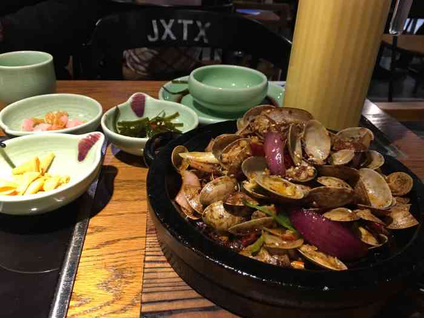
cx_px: 212
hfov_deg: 61.7
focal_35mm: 29
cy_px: 159
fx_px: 355
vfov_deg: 48.2
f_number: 2.2
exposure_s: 1/17
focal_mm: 4.15
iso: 80
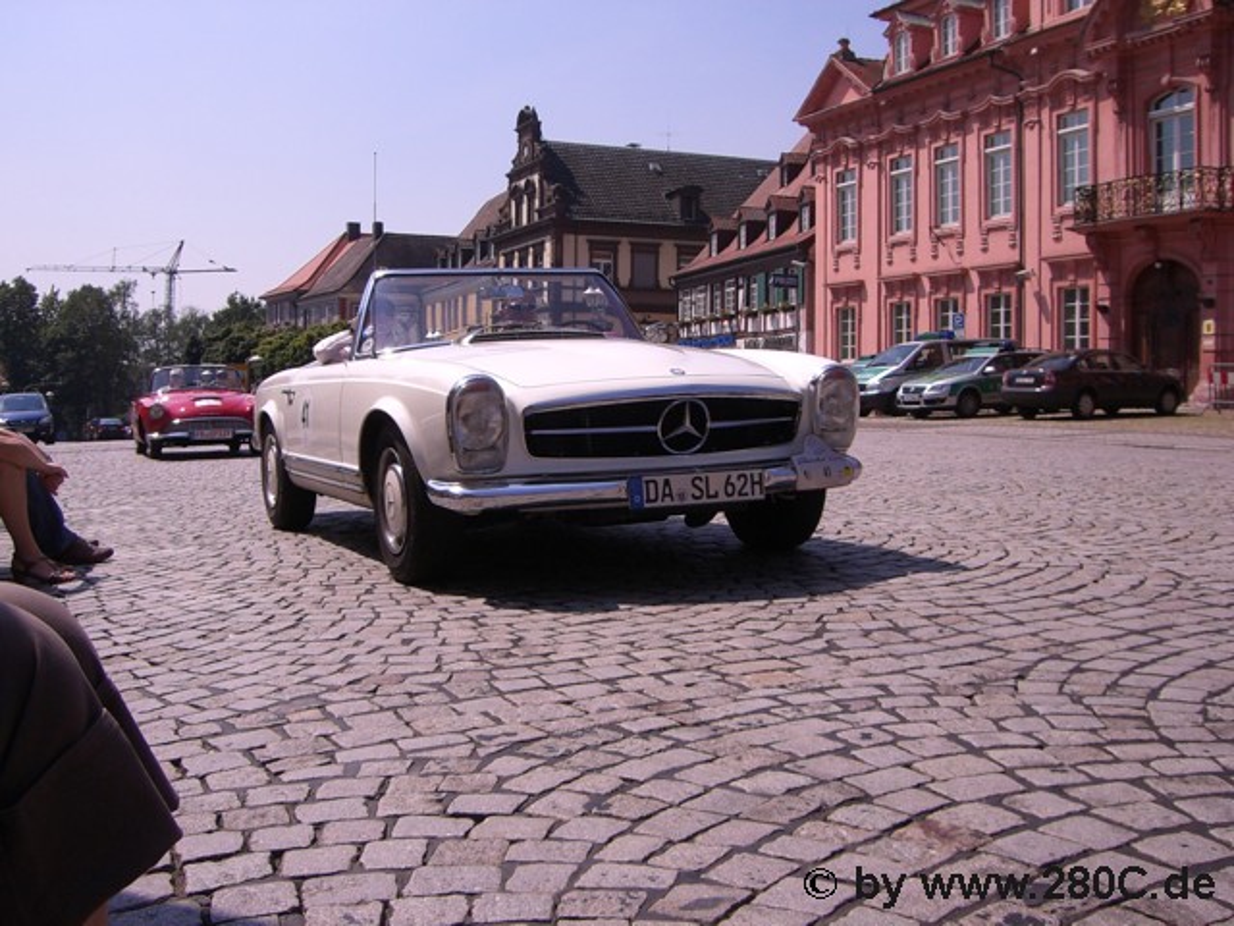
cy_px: 463
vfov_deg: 37.7
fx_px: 1355
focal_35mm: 38
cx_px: 617
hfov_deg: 49.0
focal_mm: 6.2
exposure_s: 1/1250
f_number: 4.3
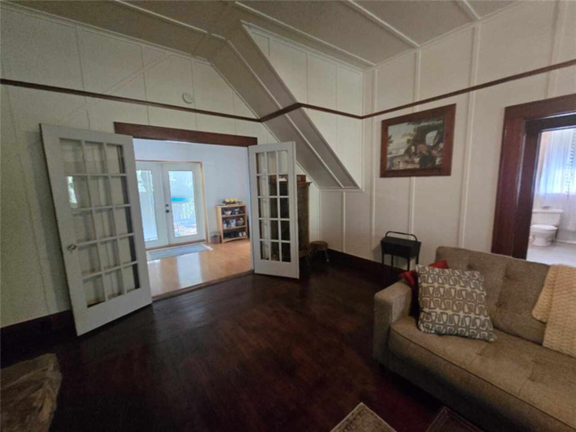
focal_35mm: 13
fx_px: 216
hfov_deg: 106.2
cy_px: 216
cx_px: 288
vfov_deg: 89.9
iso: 1250
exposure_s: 1/60
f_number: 2.2
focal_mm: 2.2
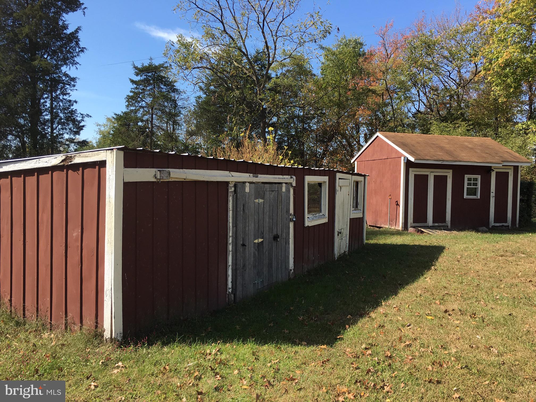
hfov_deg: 61.7
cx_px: 268
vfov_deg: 48.2
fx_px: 449
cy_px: 201
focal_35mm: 29
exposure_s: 1/810
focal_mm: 4.15
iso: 25
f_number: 2.2
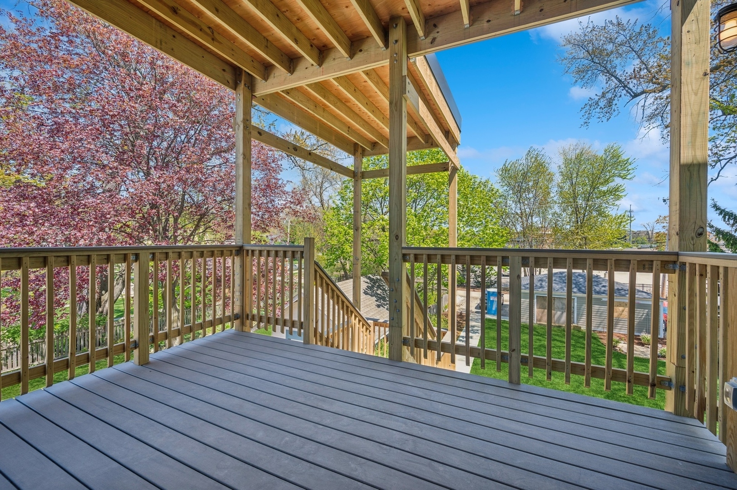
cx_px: 368
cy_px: 245
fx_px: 286
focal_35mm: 14
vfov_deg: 81.1
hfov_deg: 104.3
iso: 200
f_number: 9.5
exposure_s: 1/60
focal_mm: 14
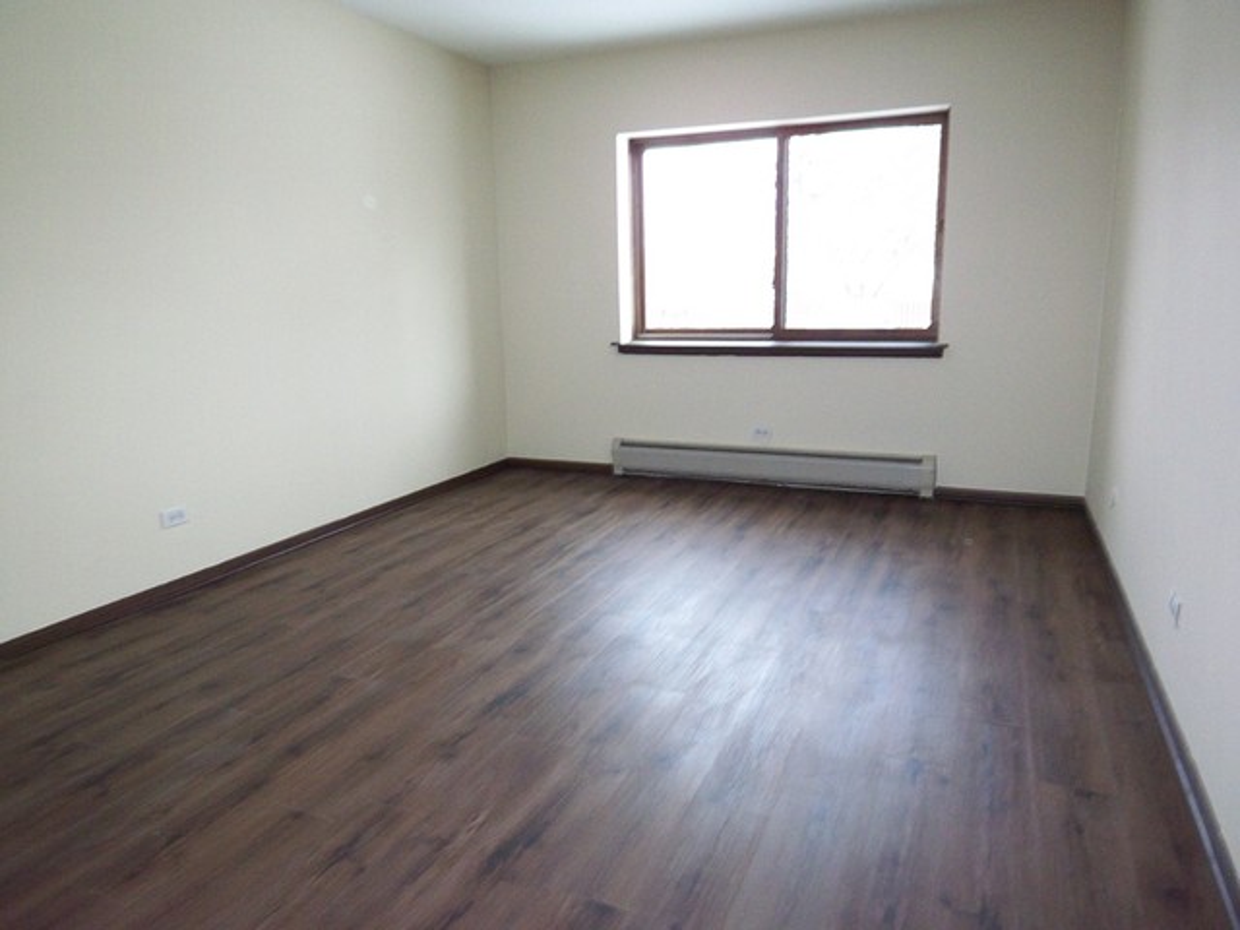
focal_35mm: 23
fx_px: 824
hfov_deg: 73.9
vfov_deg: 58.9
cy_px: 465
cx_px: 620
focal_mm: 3.8
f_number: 2.8
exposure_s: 1/30
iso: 160
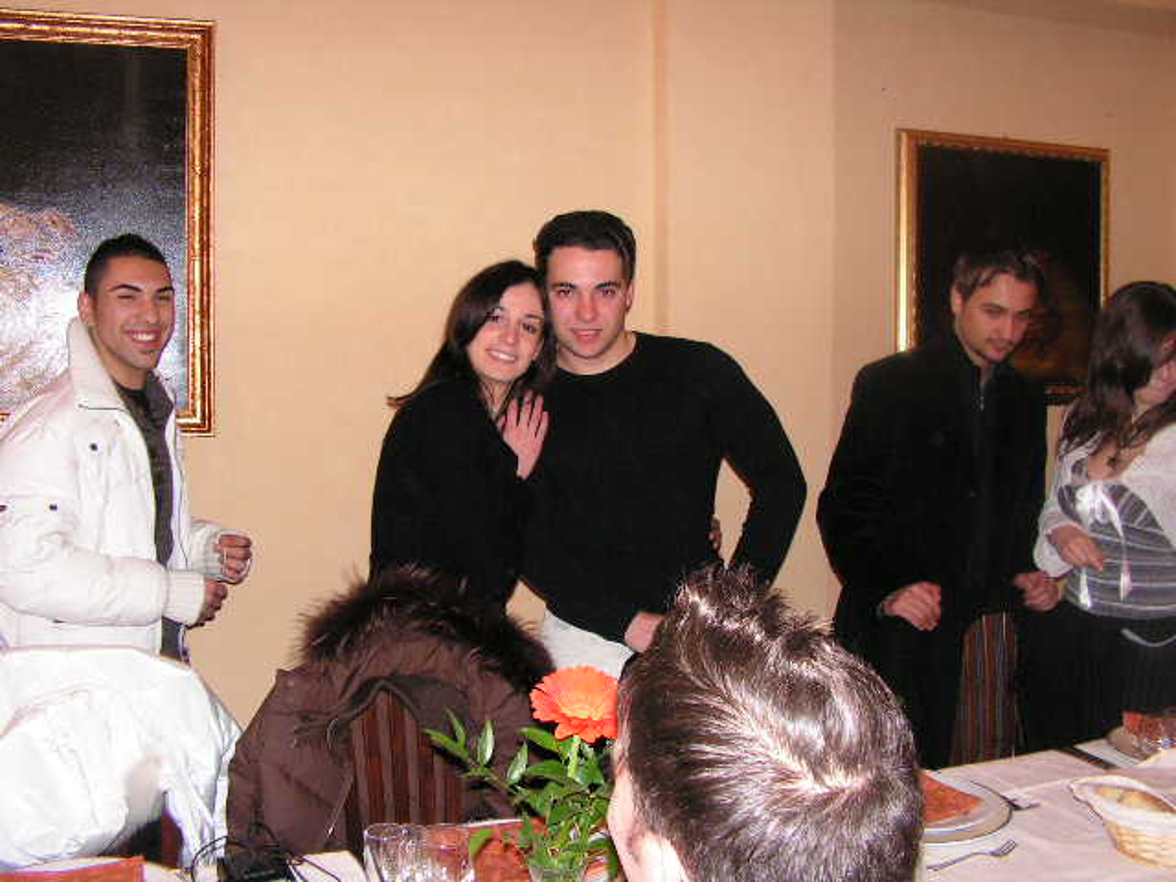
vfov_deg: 39.7
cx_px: 588
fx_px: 1223
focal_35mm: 36
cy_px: 441
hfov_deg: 51.4
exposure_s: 1/40
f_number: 3.2
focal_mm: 6
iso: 200
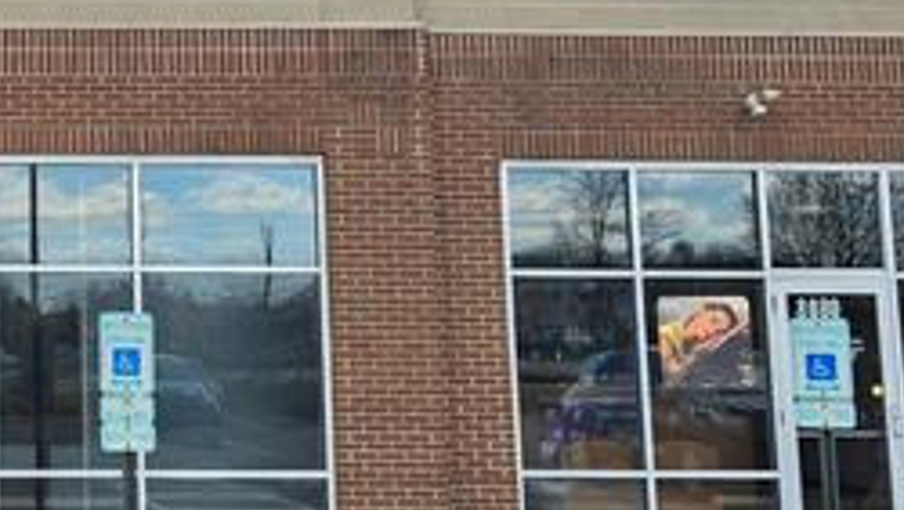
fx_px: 1487
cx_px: -67
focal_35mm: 62
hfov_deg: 30.6
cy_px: 152
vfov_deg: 19.4
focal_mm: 6.3
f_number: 1.7
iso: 12
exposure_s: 1/614
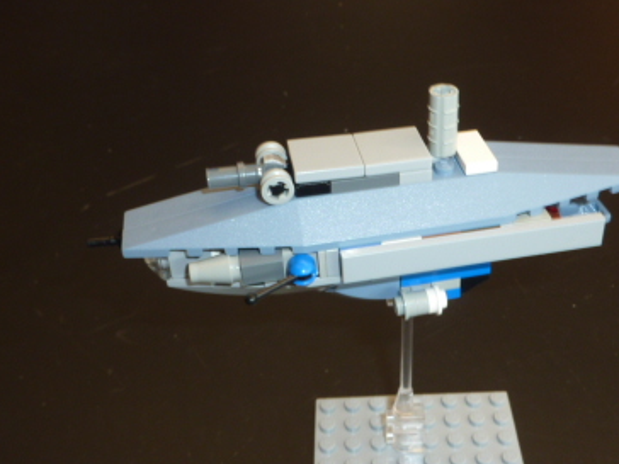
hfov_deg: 42.5
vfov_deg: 32.9
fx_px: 787
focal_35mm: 44
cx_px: 396
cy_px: 224
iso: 100
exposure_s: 1/30
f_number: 4
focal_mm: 4.1
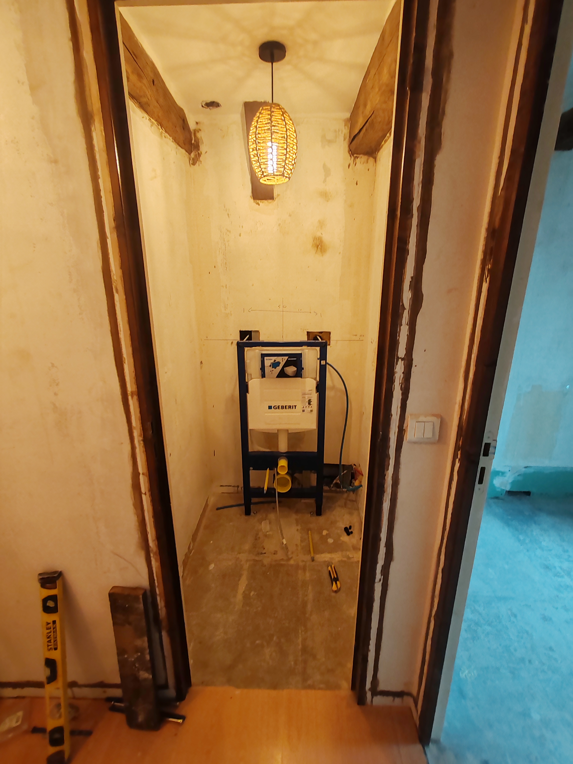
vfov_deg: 94.5
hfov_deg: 78.1
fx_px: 353
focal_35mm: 16
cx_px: 286
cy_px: 382
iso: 320
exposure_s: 1/33
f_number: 2.2
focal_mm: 1.96
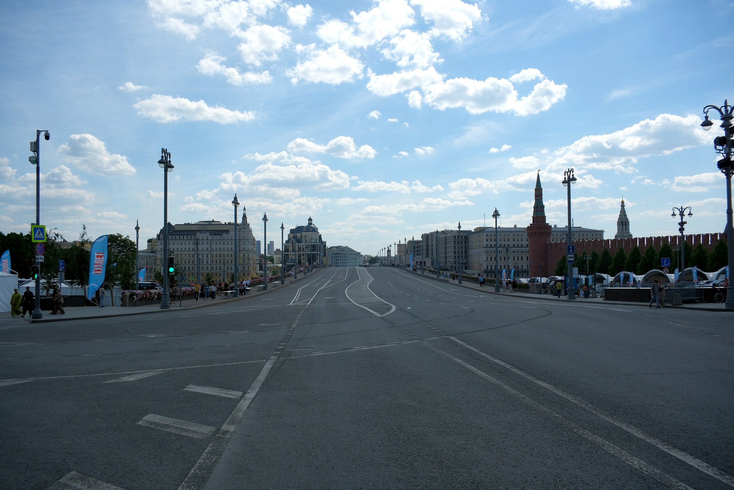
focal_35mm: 27
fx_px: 550
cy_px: 245
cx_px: 367
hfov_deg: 67.4
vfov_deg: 47.9
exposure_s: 1/1300
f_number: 8
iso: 320
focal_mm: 18
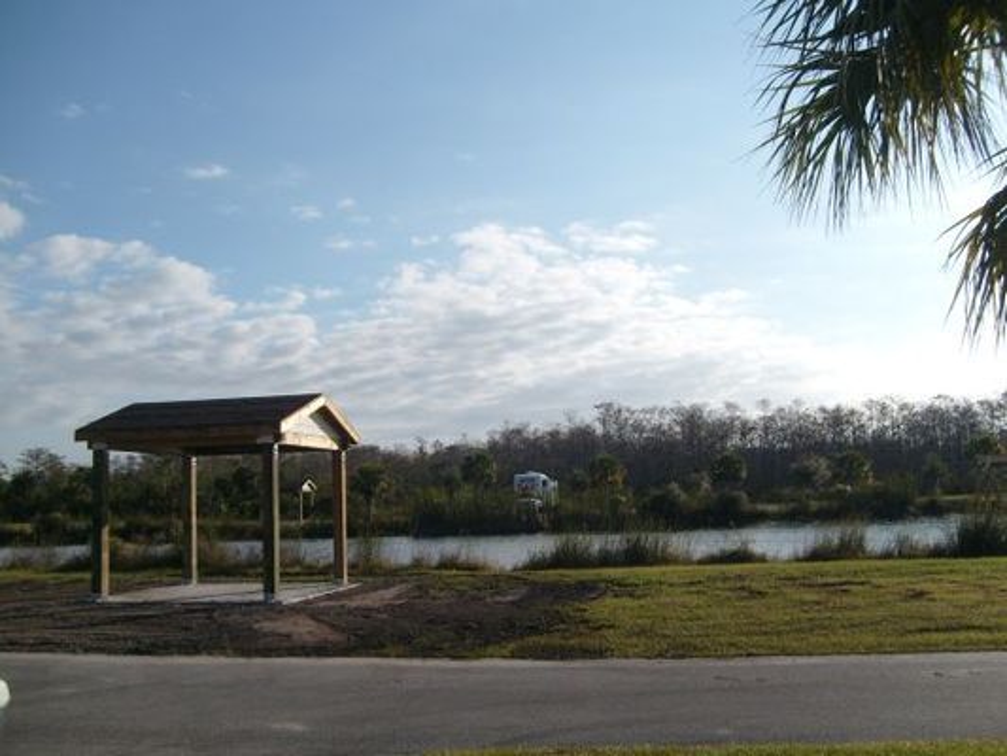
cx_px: 504
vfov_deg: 40.7
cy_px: 378
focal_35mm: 35
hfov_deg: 52.6
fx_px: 1018
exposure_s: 1/500
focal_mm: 5.8
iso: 80
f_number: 7.1
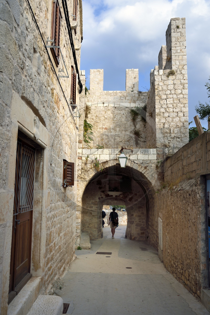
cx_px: 105
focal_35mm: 32
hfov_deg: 41.1
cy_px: 158
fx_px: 280
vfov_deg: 58.8
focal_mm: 32
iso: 400
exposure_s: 1/640
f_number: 9
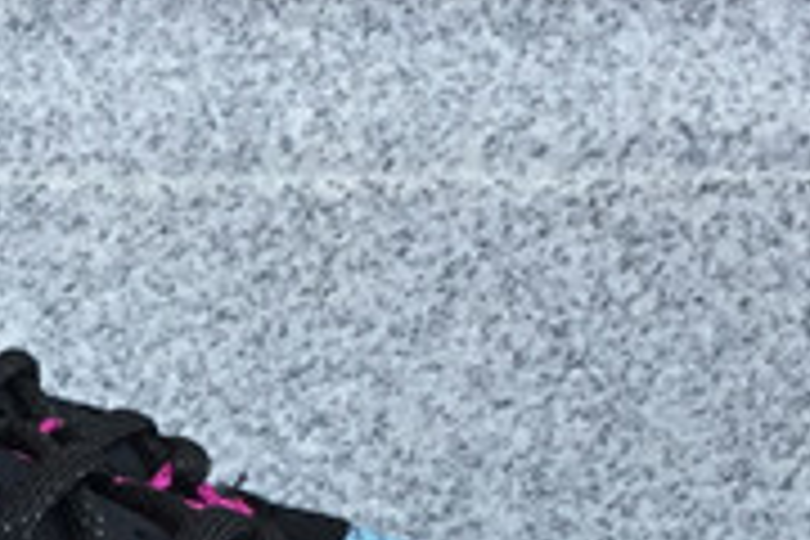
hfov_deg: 13.9
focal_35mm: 143
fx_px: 3217
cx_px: -184
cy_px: 922
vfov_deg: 9.2
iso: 25
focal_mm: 3.3
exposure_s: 1/221
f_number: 2.4
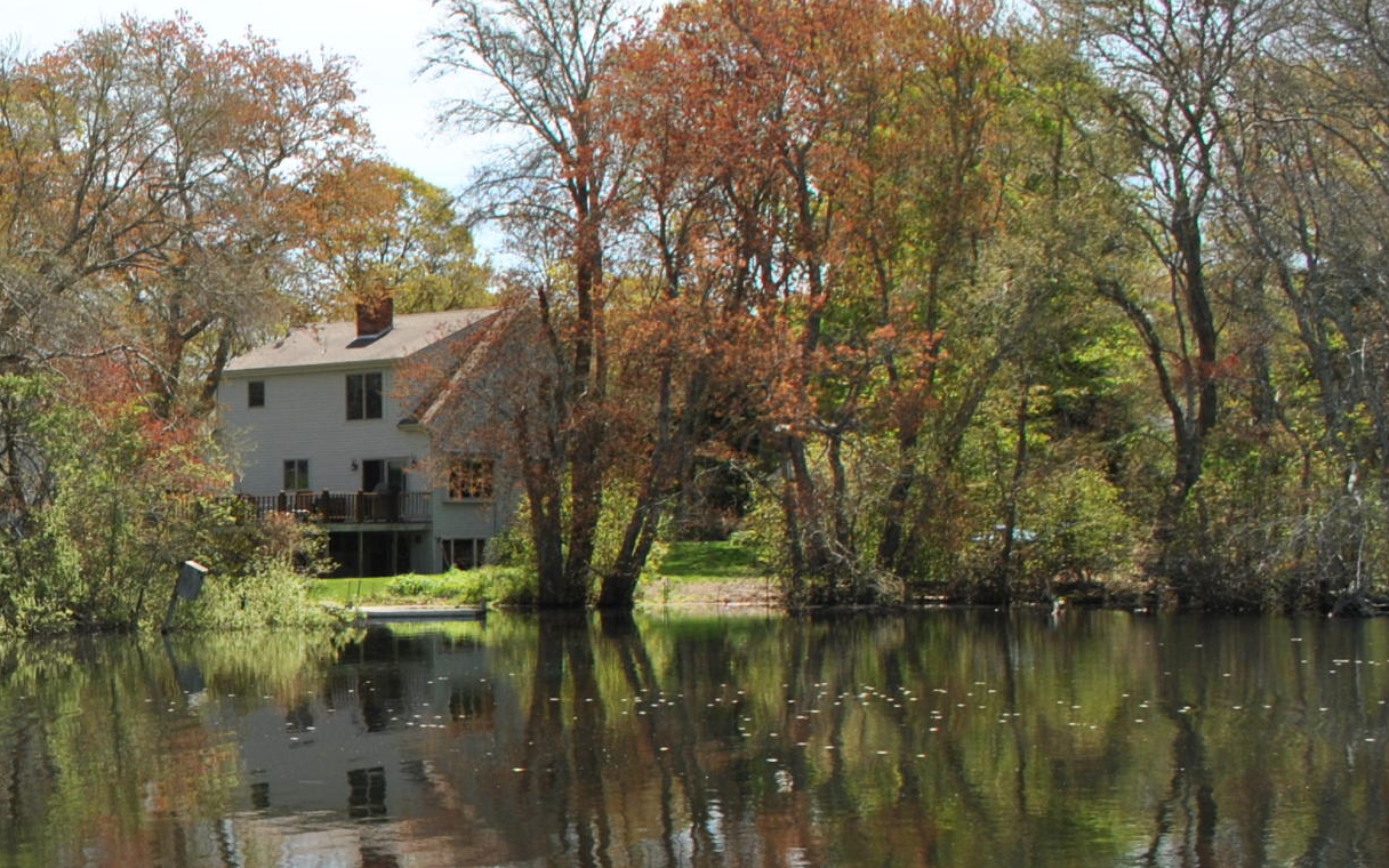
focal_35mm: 68
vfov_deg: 19.0
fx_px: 2574
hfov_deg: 26.9
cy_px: 683
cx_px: -263
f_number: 8
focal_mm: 18
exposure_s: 1/200
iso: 100
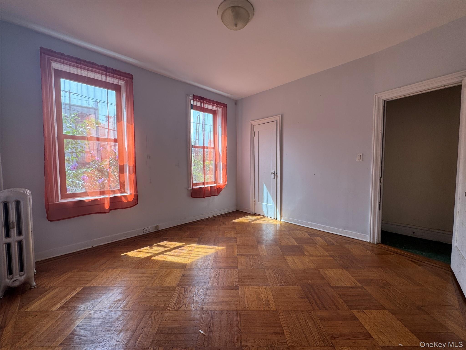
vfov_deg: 85.7
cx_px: 233
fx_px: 188
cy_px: 175
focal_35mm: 14
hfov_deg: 102.1
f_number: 2.2
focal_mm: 2.22
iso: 40
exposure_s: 1/132
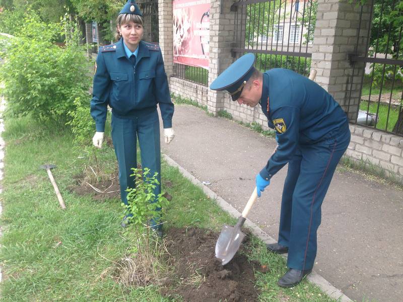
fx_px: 384
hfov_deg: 55.4
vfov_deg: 42.9
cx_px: 202
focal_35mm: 33
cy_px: 151
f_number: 2.4
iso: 50
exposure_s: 1/120
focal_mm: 4.12
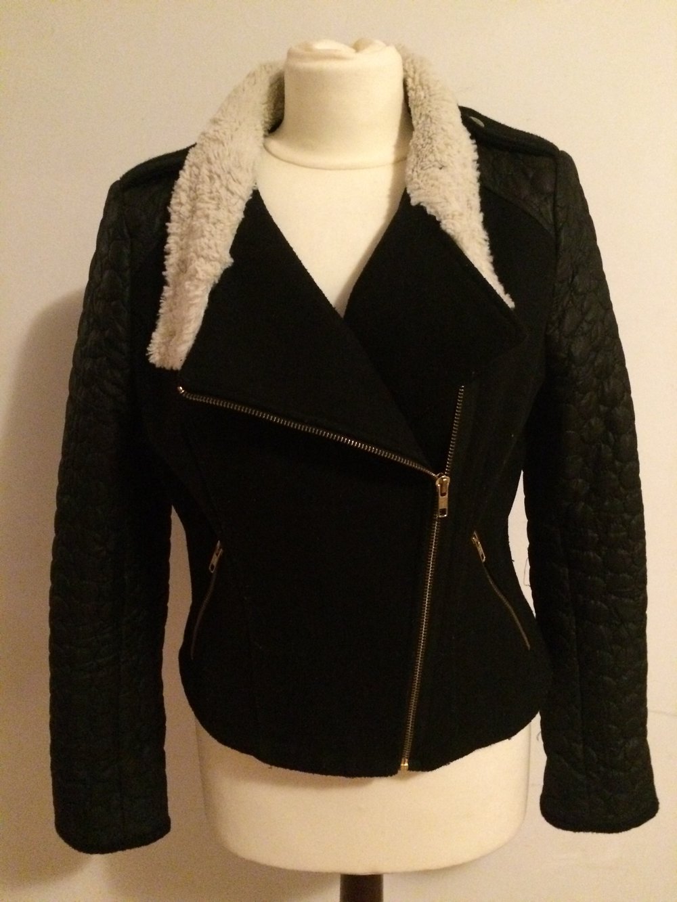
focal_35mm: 29
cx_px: 338
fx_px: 756
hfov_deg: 48.2
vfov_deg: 61.7
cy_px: 451
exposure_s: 1/17
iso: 640
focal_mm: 4.15
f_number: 2.2
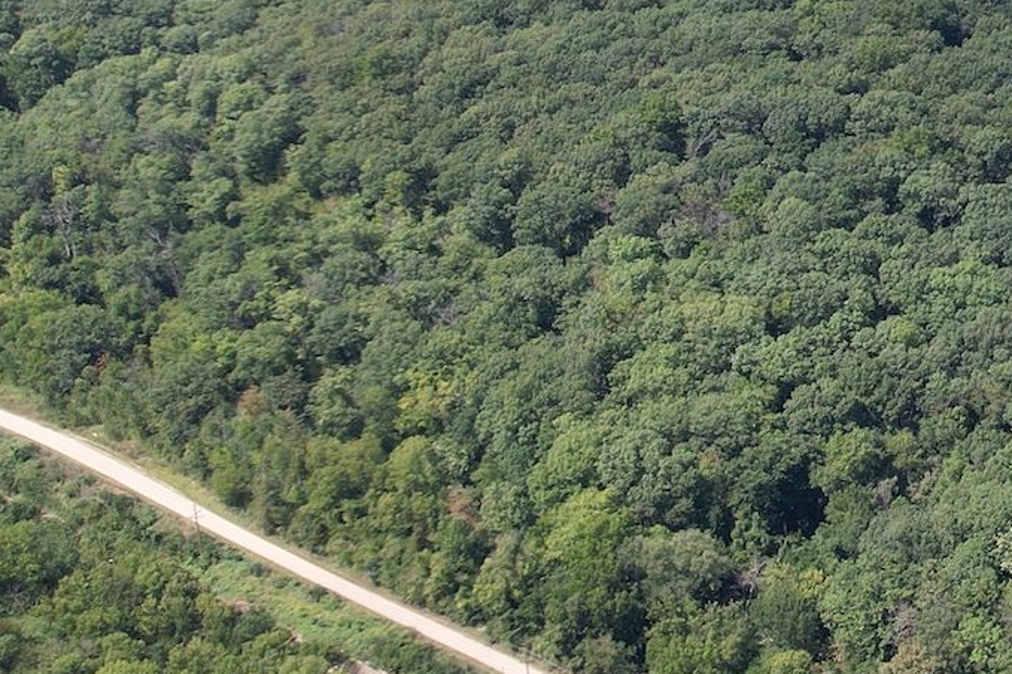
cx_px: 1273
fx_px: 2332
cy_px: 74
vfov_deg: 16.2
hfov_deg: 22.2
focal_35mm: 83
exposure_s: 1/1000
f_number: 2.8
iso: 100
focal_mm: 8.38
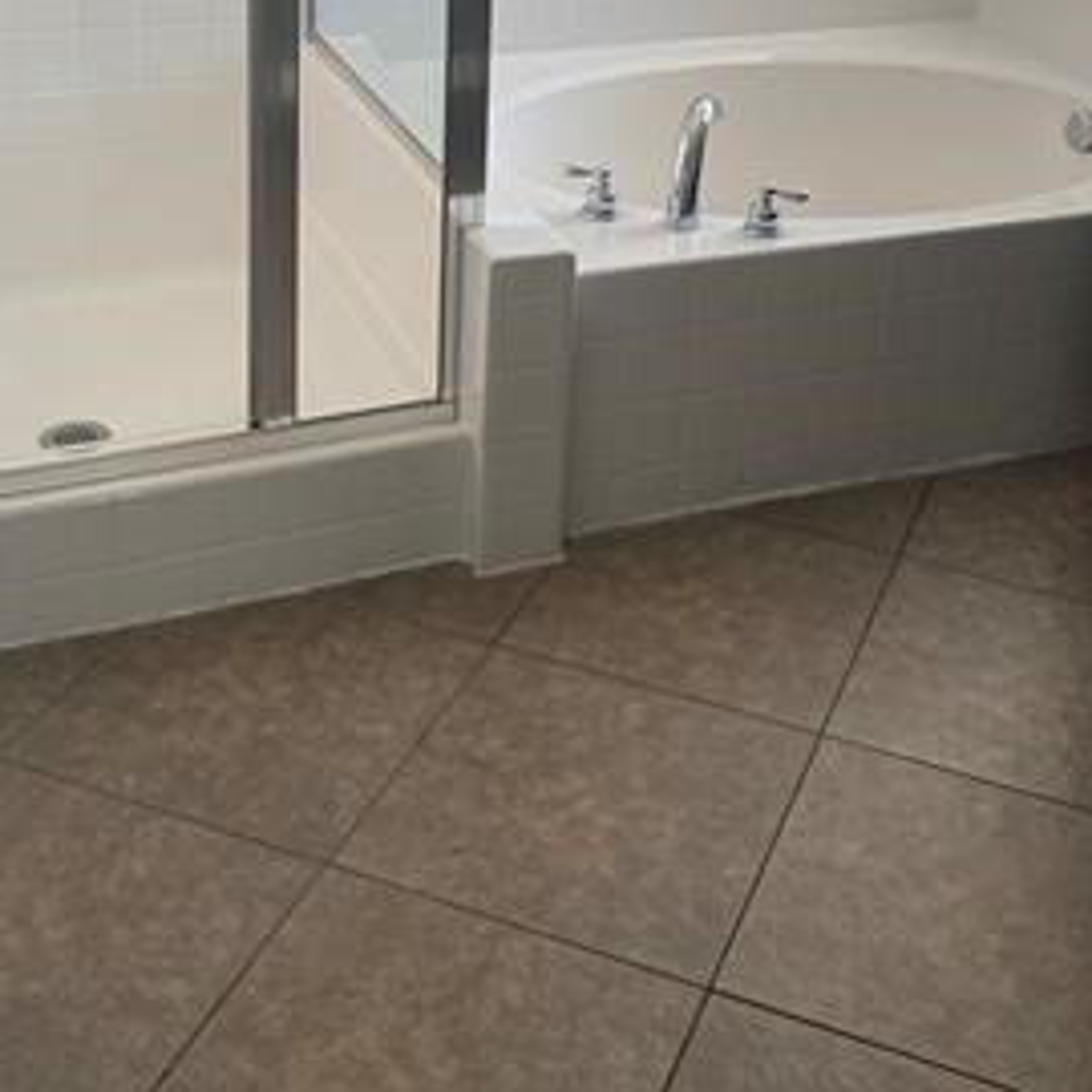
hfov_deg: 33.3
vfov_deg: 31.8
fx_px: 1820
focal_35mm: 51
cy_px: 109
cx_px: 619
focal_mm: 4.25
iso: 125
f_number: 1.8
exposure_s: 1/120
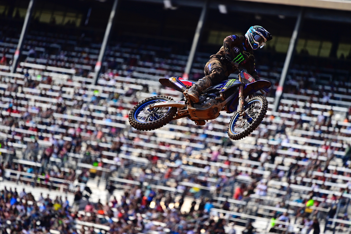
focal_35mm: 300
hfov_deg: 6.9
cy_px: 117
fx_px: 2925
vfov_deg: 4.6
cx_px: 176
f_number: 4
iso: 110
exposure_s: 1/1250
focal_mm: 300
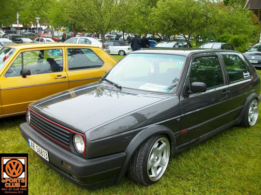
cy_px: 98
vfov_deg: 41.8
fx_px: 256
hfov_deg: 54.0
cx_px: 130
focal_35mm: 34
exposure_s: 1/113
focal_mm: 5.7
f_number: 2.9
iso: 80
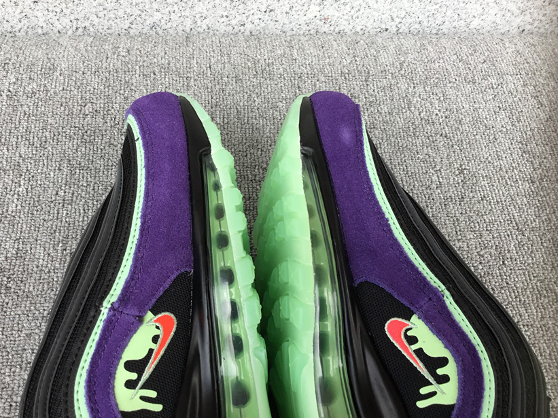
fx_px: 548
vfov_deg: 41.7
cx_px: 260
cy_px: 221
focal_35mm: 34
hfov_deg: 53.9
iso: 25
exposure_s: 1/100
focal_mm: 3.3
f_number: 2.4
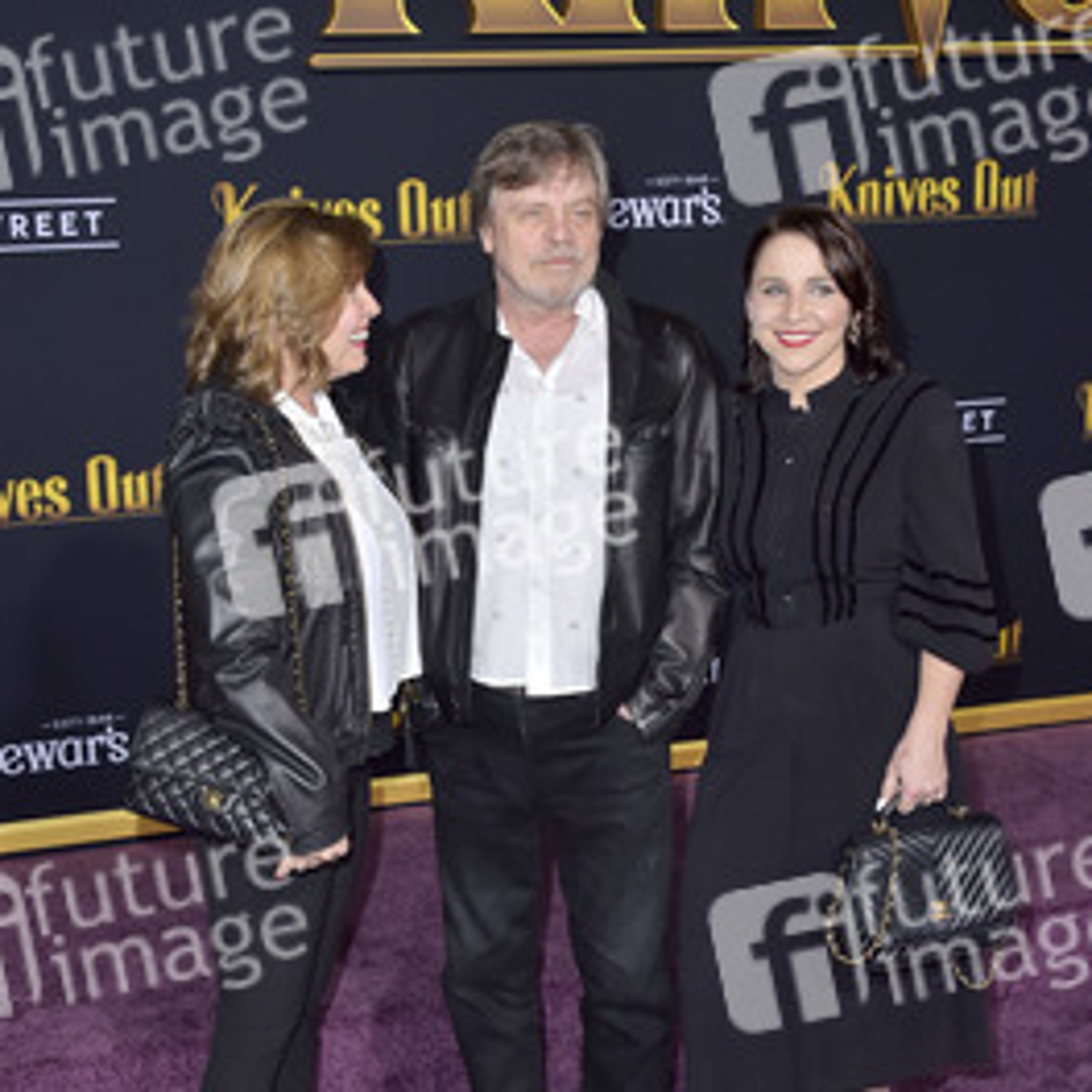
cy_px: 728
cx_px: 548
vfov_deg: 34.4
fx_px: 1749
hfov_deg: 34.7
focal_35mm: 49
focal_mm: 38
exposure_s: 1/250
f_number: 7.1
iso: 500
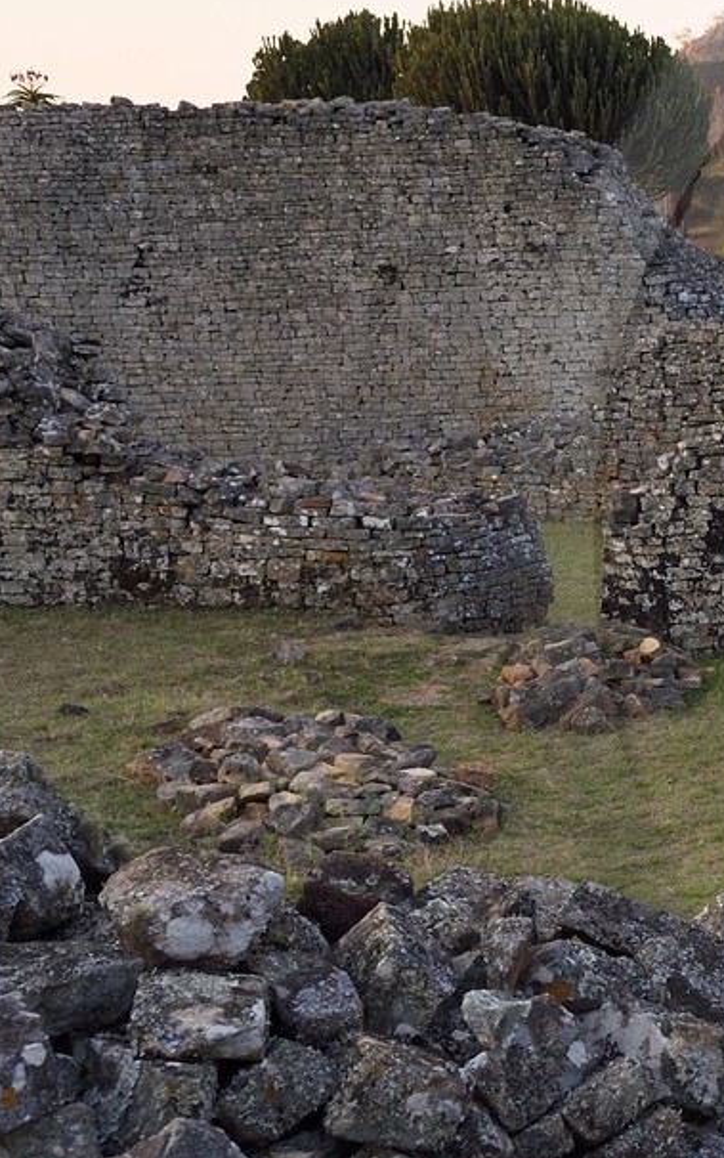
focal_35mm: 78
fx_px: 2461
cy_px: 545
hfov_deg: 14.7
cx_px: 1295
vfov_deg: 26.5
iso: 400
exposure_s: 1/100
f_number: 8
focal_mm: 29
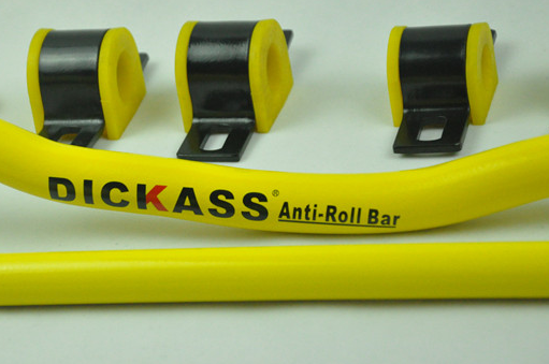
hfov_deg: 11.8
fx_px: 2660
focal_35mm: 175
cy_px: 143
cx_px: 191
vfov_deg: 7.8
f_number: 5.6
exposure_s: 1/800
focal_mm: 85
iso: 3200
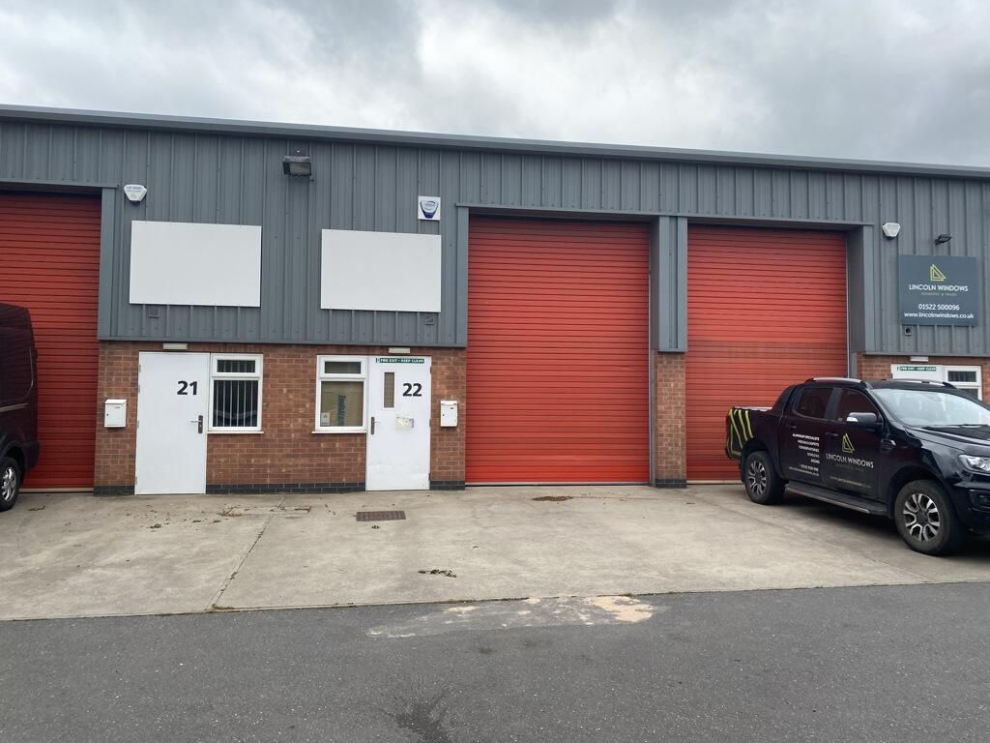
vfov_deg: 53.1
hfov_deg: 67.3
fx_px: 744
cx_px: 495
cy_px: 372
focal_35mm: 26
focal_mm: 4.25
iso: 32
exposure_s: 1/1258
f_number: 1.8
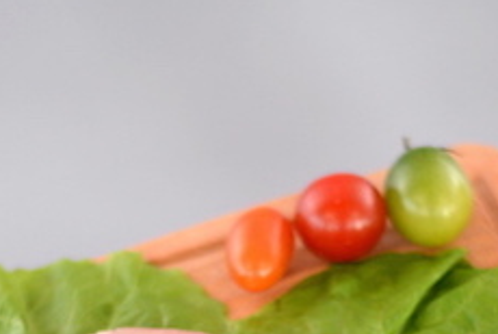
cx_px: 318
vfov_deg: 9.6
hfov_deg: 14.5
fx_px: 1953
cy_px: 442
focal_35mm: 141
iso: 1000
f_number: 1.8
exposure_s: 1/2000
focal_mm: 50
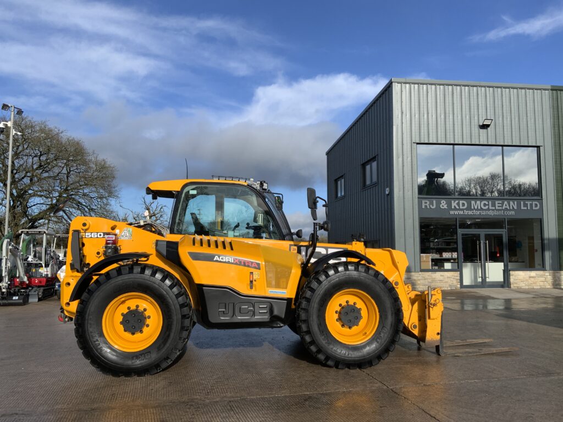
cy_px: 211
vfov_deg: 48.2
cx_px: 282
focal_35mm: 29
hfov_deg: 61.7
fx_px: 472
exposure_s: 1/1984
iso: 16
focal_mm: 3
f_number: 1.8
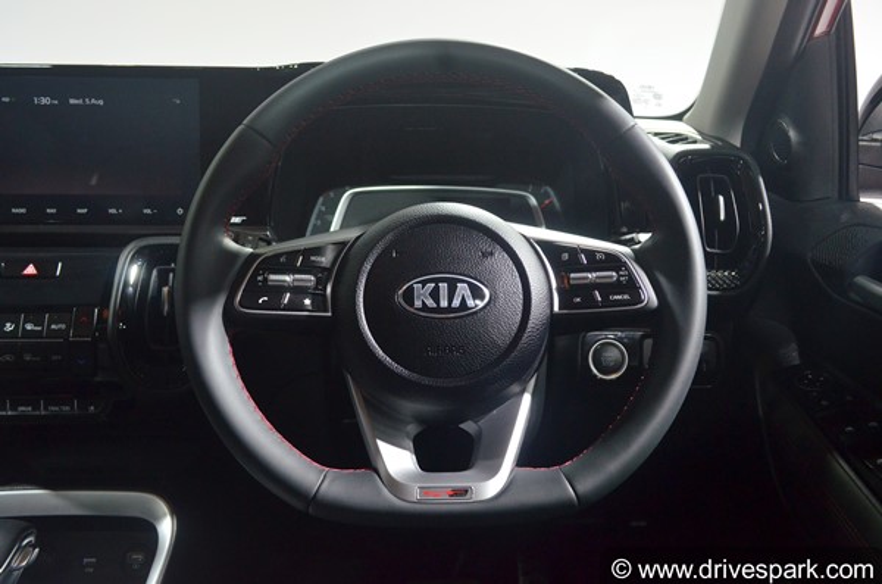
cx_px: 441
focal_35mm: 33
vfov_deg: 39.8
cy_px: 292
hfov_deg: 57.3
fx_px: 807
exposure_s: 1/800
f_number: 5
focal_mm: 22
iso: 1600
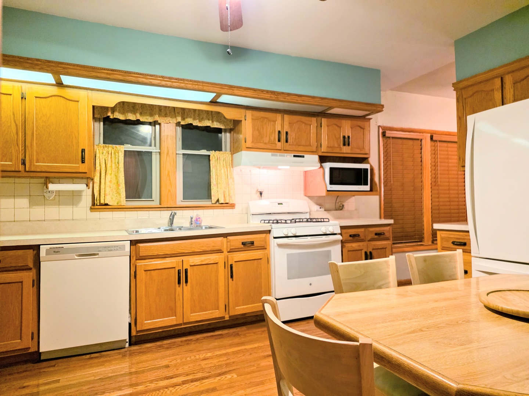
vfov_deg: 58.9
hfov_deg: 73.9
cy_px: 198
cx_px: 264
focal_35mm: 23
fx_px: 351
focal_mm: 6.25
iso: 1000
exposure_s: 1/120
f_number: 1.7
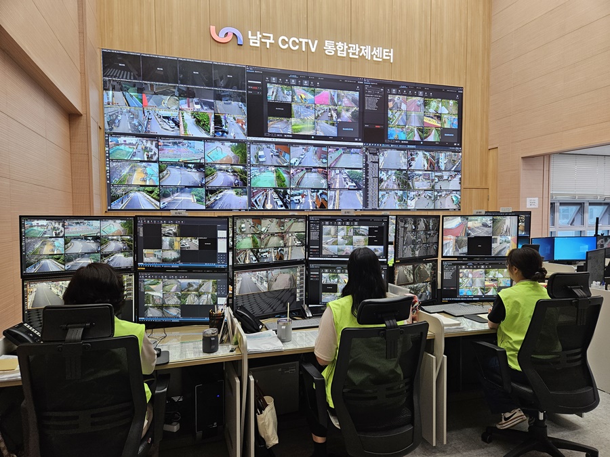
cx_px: 305
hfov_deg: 73.9
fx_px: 405
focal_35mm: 23
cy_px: 228
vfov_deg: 58.9
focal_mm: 5.4
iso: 160
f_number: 1.8
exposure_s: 1/120
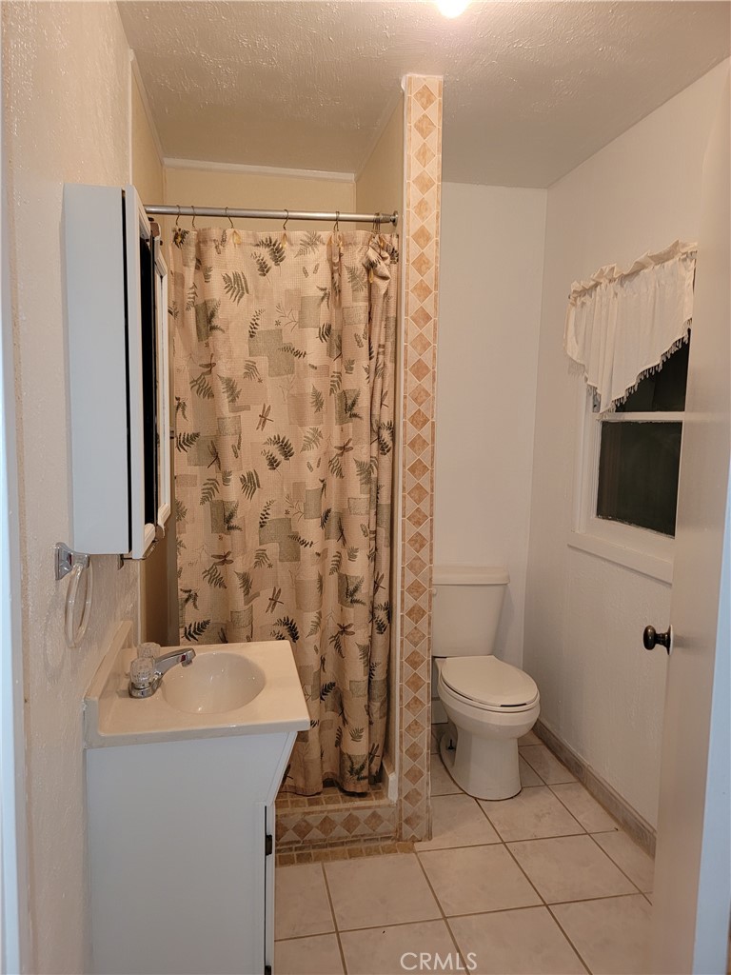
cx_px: 366
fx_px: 676
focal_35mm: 24
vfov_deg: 71.6
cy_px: 488
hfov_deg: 56.8
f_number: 1.8
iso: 125
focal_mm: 6.7
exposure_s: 1/10.9
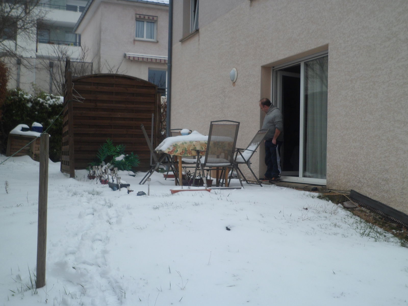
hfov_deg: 44.8
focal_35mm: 42
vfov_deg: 34.3
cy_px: 153
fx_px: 495
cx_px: 204
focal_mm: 7.8
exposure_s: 1/500
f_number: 4.2
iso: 80
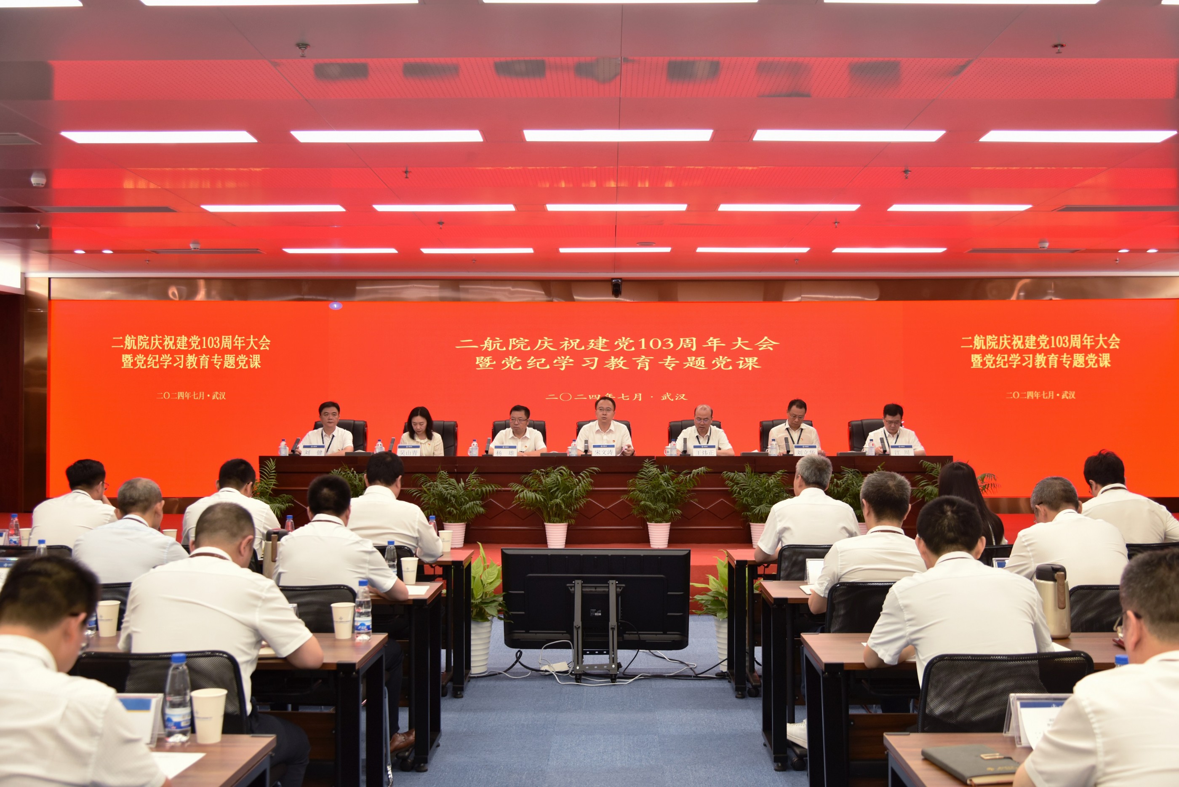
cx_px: 590
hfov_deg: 54.4
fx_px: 1146
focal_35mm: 35
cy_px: 394
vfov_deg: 37.9
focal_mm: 35
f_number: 4
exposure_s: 1/80
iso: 640
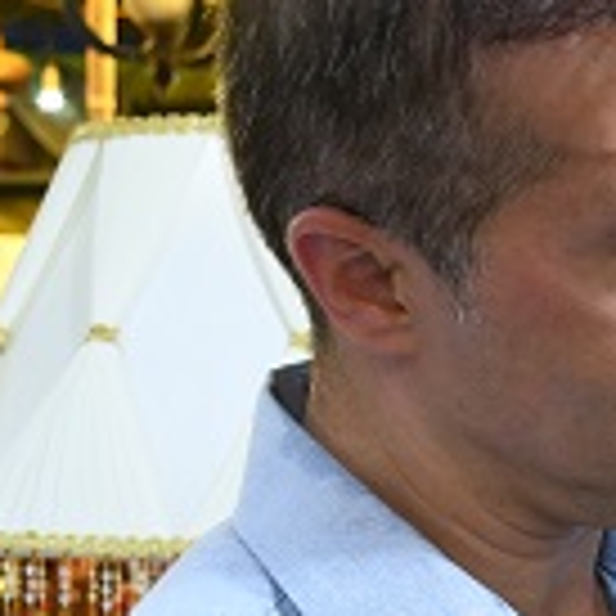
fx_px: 2557
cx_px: 841
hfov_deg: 13.2
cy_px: 612
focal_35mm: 127
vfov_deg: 13.6
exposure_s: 1/15
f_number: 4.5
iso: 640
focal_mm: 23
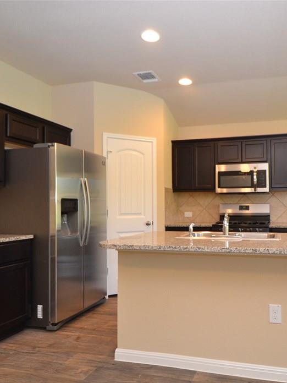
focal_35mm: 27
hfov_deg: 50.0
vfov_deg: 65.3
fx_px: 298
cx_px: 202
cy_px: 199
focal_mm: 12
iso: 560
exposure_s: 1/60
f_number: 3.8
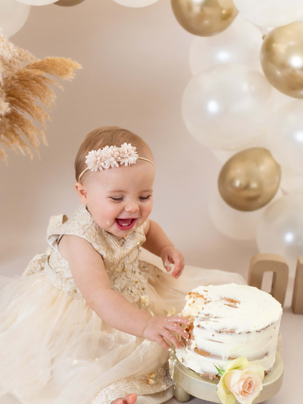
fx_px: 584
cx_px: 152
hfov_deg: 29.1
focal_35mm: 50
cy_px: 202
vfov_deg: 38.2
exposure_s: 1/400
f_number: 2.5
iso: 1000
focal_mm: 25
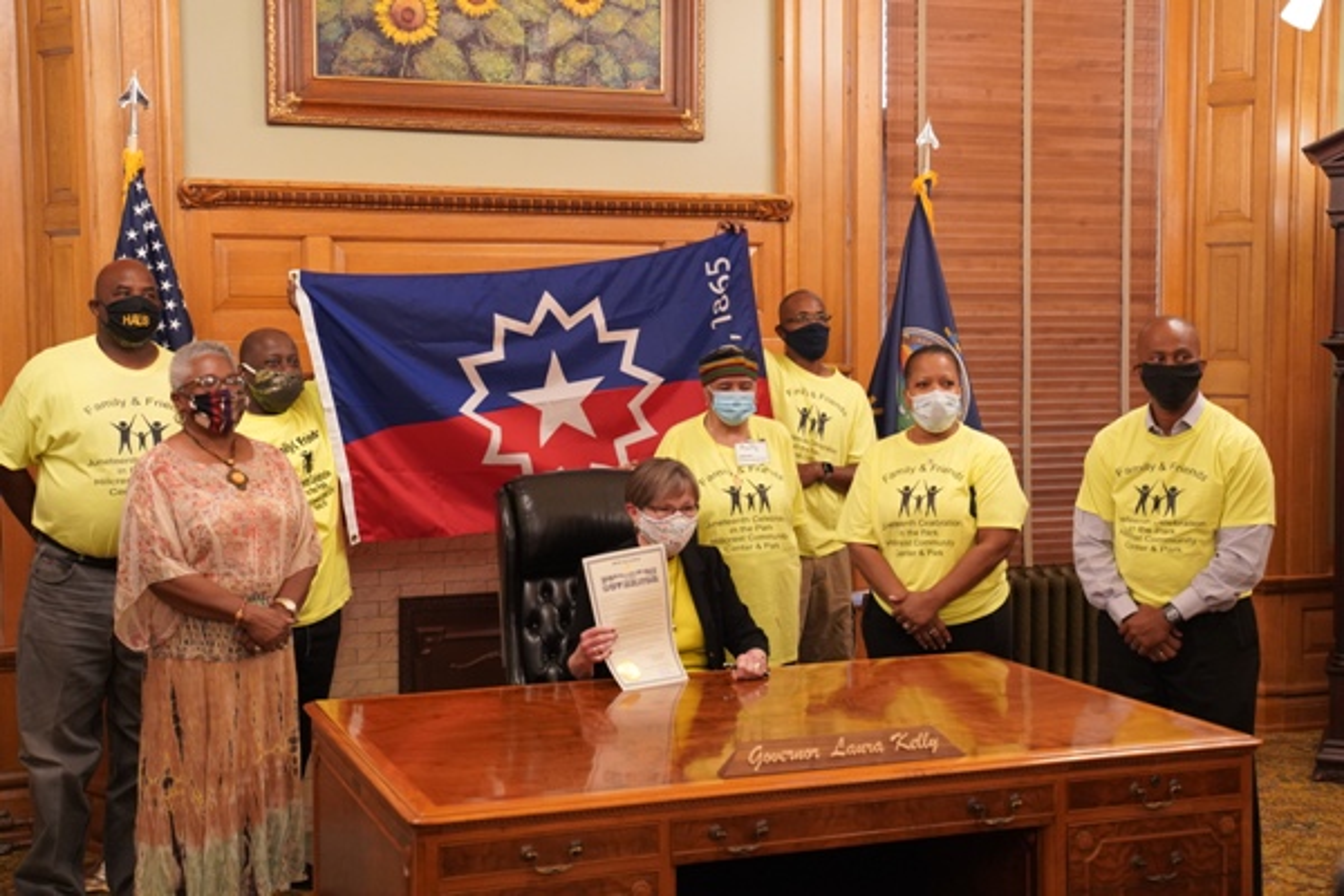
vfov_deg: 27.0
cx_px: 672
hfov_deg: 39.6
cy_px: 448
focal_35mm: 50
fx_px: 1867
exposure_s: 1/160
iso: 5000
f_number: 4
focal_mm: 50
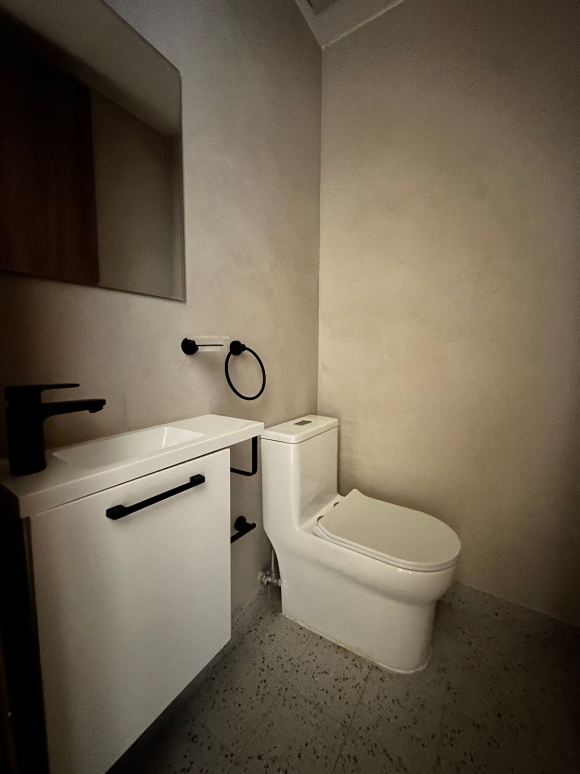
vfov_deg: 102.1
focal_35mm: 14
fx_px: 313
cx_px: 290
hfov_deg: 85.7
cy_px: 387
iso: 1600
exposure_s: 1/8
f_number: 2.2
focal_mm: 2.22
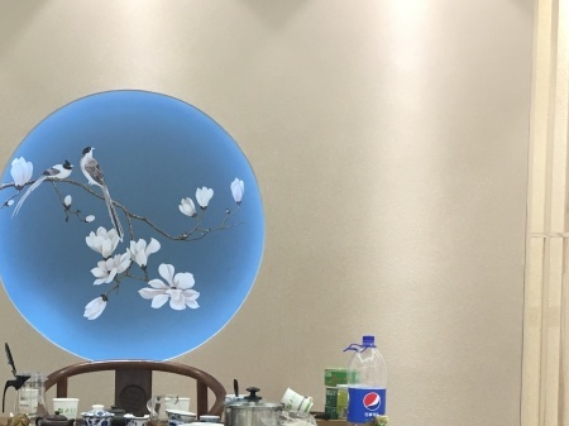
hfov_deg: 28.8
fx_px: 1084
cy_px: 345
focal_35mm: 66
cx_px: 113
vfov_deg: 21.9
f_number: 2.2
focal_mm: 4.15
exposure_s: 1/33
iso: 64
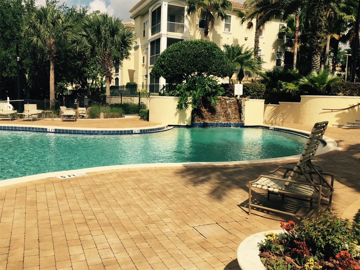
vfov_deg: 48.2
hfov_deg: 61.7
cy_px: 135
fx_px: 302
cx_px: 180
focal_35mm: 29
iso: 32
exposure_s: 1/3597
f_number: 2.2
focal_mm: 4.15
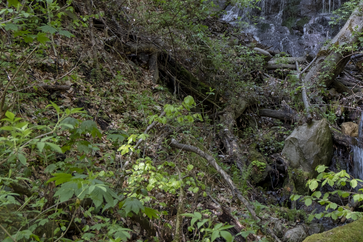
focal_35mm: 70
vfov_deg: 19.2
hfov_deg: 28.0
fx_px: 706
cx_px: 312
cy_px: 37
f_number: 7.1
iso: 200
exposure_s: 1/40
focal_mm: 25.6
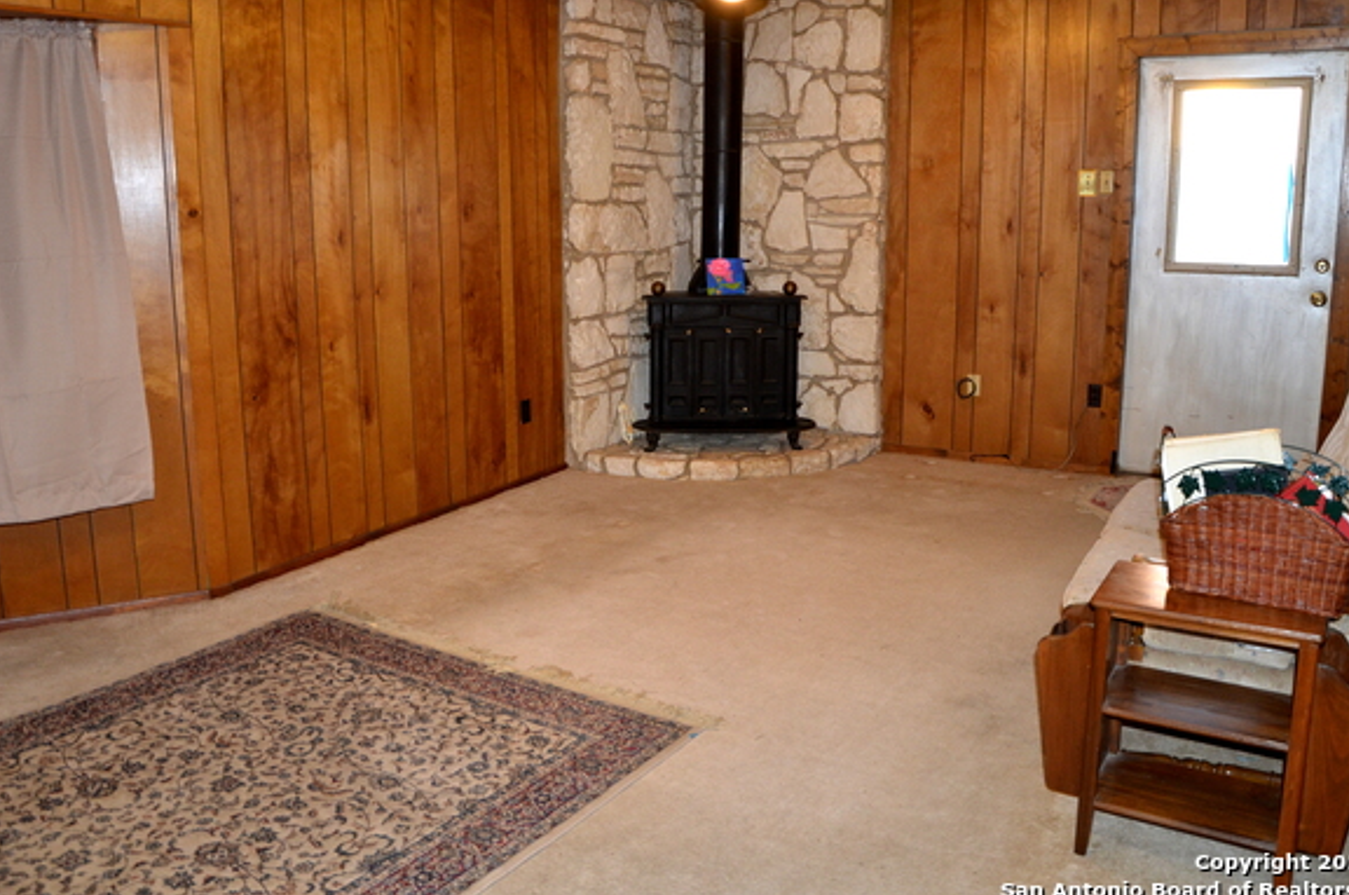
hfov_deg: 62.0
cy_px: 408
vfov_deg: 43.4
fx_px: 1122
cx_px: 632
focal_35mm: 30
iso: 800
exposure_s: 1/60
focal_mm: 18
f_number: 3.5
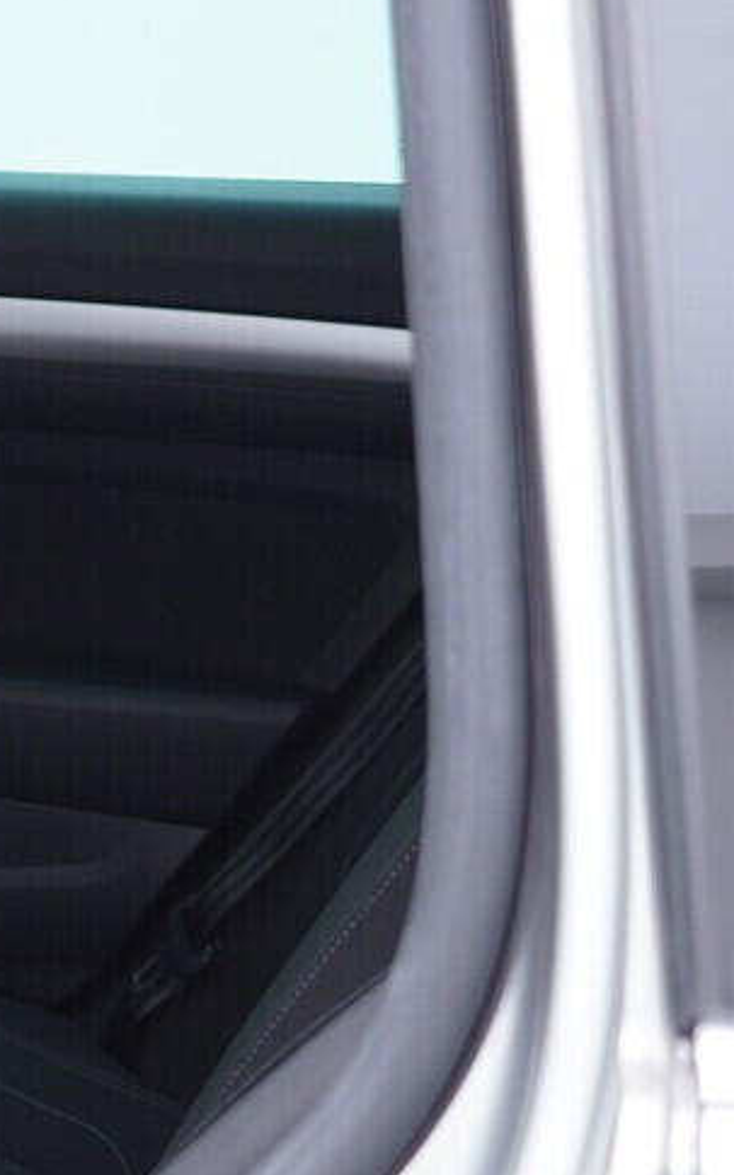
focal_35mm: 109
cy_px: 1027
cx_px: -925
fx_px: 3490
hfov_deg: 10.6
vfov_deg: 18.8
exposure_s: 1/40
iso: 250
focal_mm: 24
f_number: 2.8
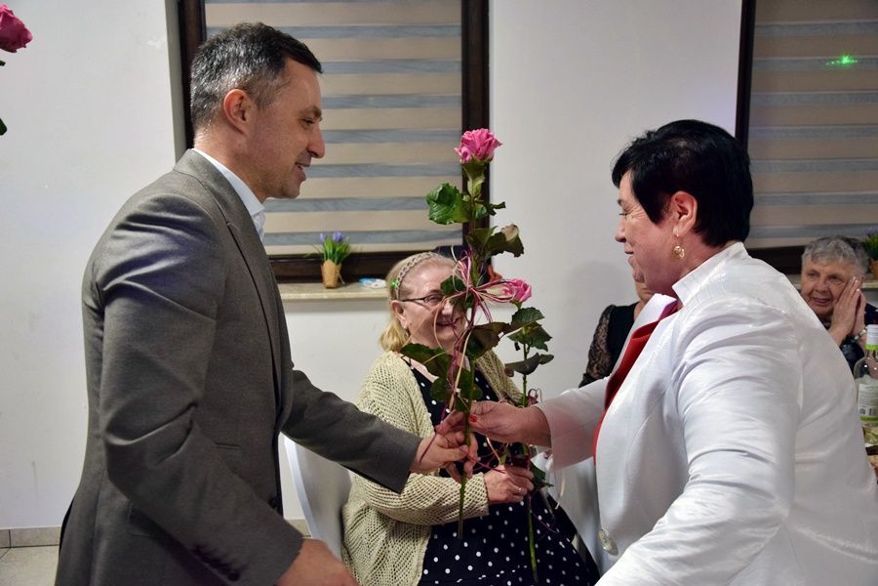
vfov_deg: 35.5
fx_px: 915
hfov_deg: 51.3
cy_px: 293
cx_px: 439
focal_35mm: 38
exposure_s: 1/100
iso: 900
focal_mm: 25
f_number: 4
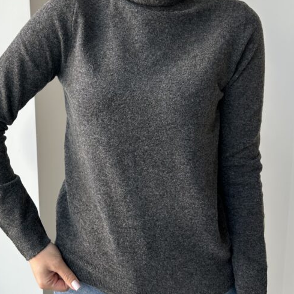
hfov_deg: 35.2
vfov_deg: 34.9
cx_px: 118
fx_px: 461
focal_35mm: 48
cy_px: 91
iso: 32
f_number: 1.5
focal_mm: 5.7
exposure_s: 1/100
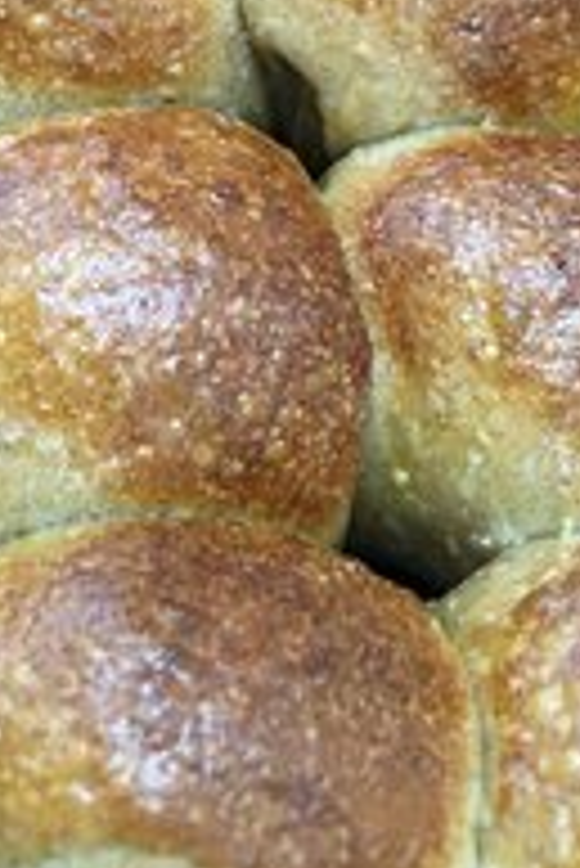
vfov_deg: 24.9
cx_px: 198
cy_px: -108
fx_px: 1809
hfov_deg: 18.2
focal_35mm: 75
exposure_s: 1/30
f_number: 2.2
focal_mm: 4.15
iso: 64
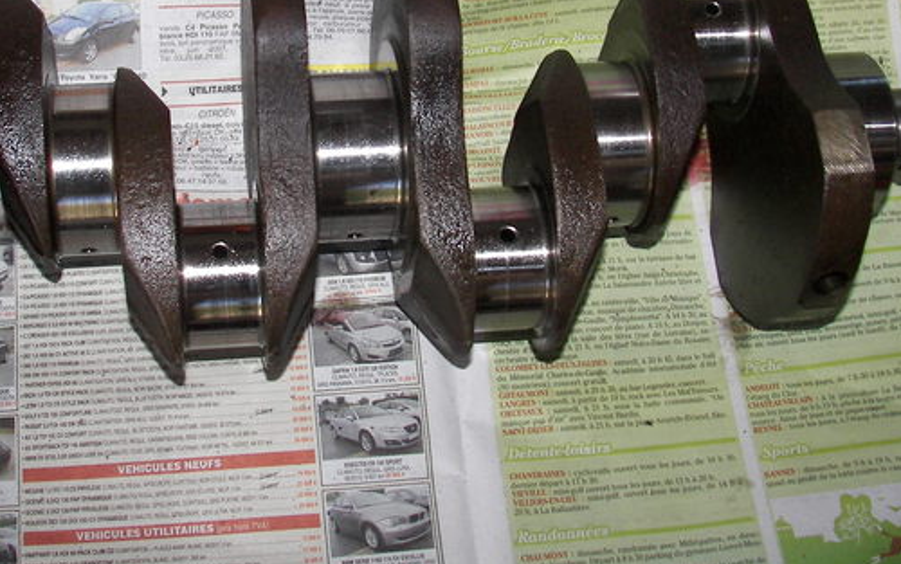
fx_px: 1499
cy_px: 132
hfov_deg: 33.3
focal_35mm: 61
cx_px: 344
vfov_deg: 21.1
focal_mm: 6
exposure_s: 1/30
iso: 100
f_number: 2.8
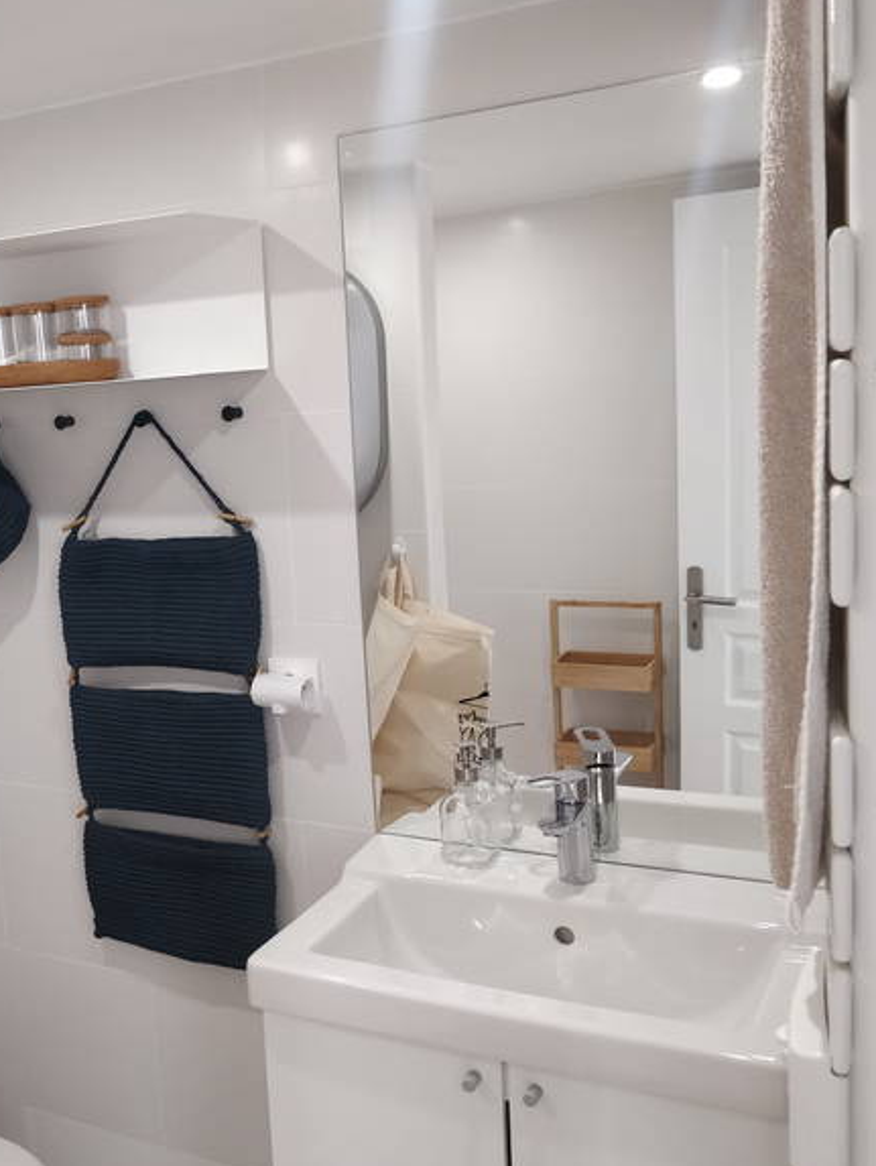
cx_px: 157
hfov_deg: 40.9
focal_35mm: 33
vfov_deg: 55.3
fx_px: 1113
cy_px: 593
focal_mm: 4.1
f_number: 1.7
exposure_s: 1/50
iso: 1000
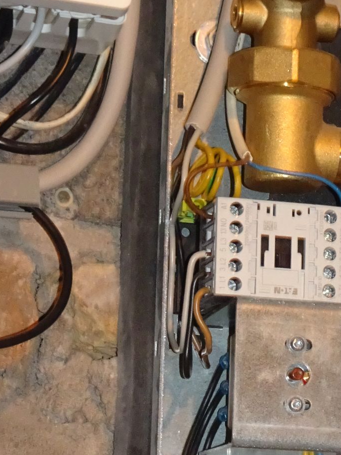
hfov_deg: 8.8
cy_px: 428
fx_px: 2193
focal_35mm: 167
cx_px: 438
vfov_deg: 11.7
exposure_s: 1/15
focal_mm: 10.59
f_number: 4.5
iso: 500
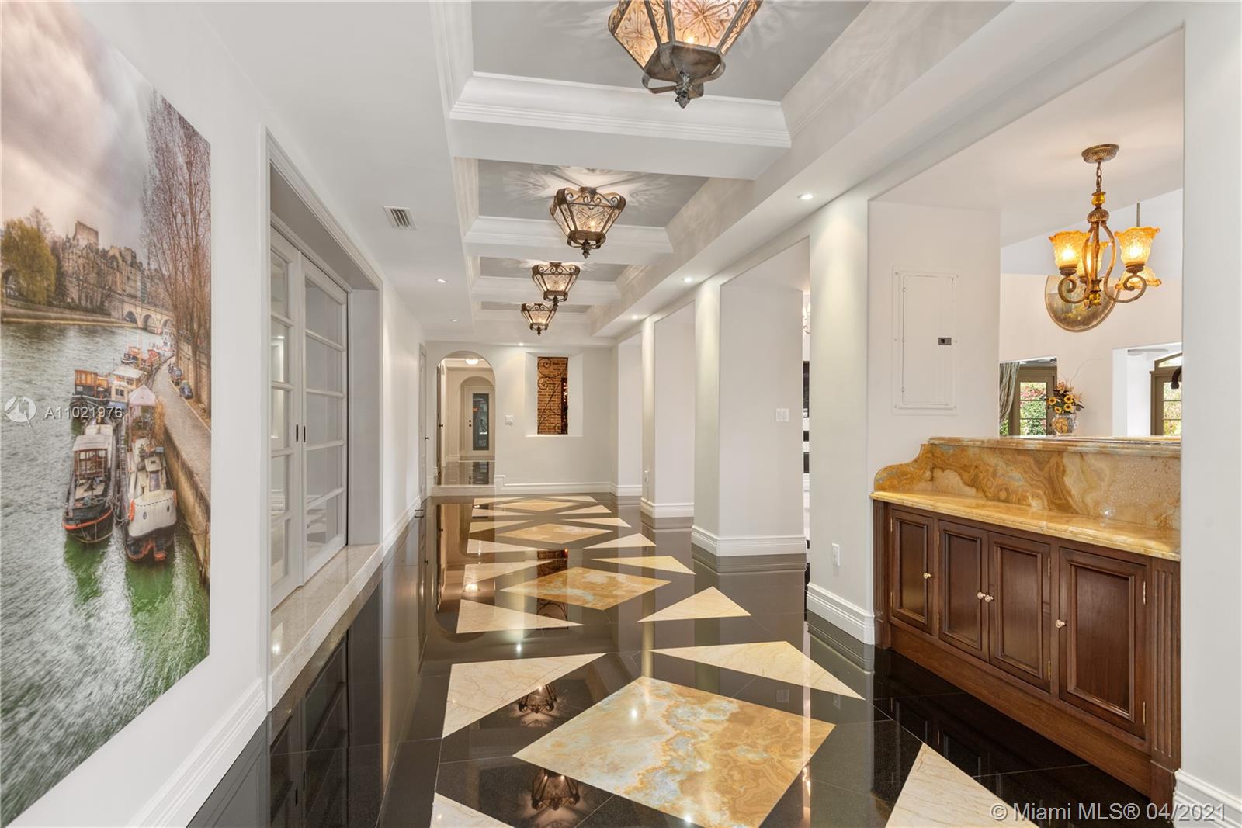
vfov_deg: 64.6
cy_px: 414
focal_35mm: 19
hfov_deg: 86.9
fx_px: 656
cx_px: 621
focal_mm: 19
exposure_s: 1/2
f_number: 8
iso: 250
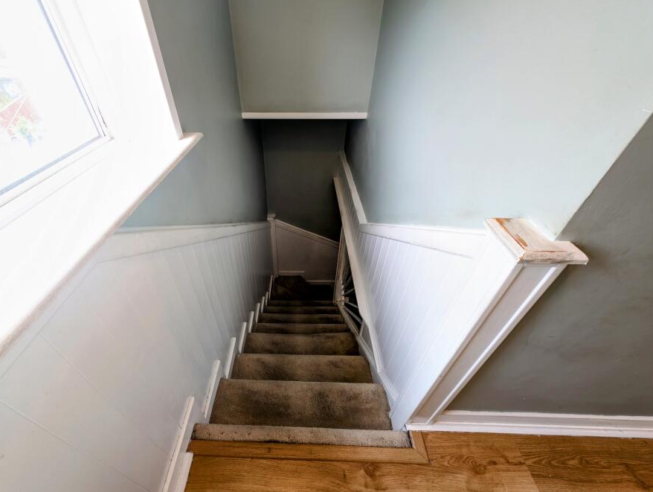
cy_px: 234
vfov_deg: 85.8
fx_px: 264
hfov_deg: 101.6
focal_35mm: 14
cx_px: 294
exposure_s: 1/20.3
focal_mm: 2.23
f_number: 1.95
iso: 92
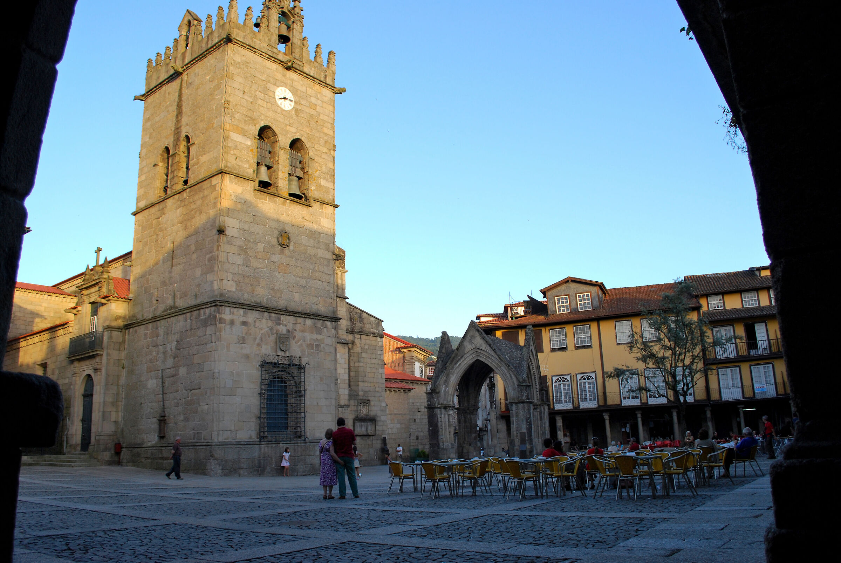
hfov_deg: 67.3
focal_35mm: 27
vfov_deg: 48.1
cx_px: 420
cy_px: 282
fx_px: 632
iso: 180
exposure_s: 1/125
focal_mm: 18
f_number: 5.6
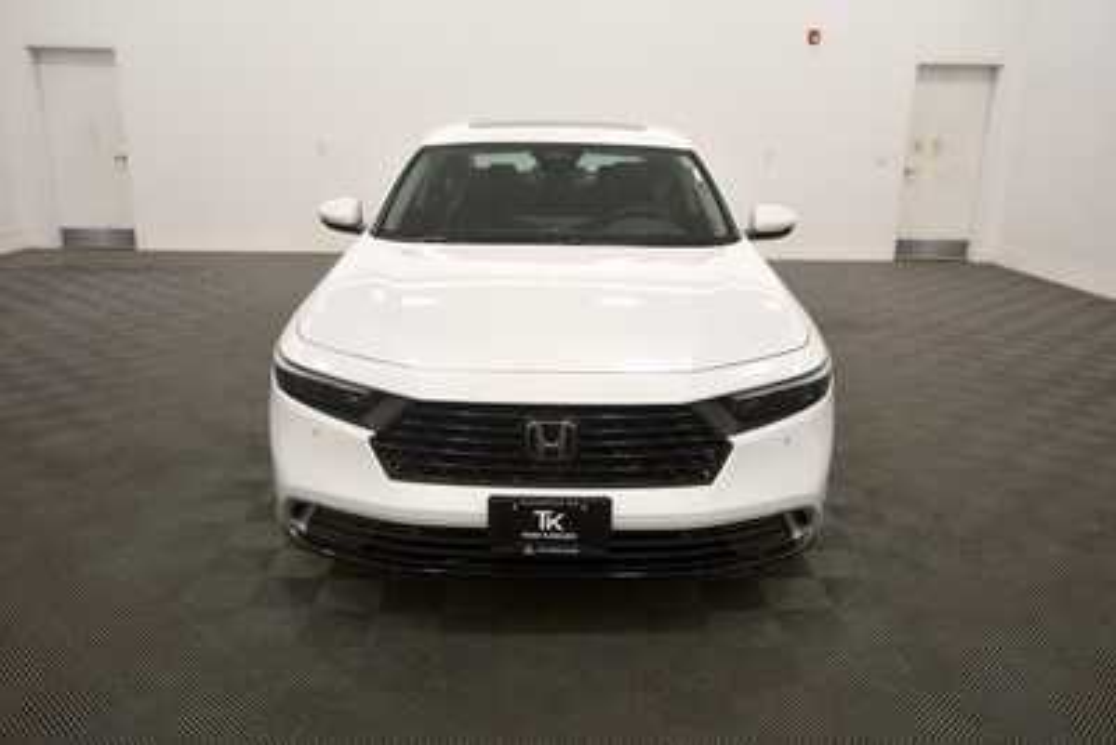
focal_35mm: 27
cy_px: 372
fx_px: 837
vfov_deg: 48.0
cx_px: 558
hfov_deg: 67.4
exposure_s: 1/250
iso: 720
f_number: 5.3
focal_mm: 18
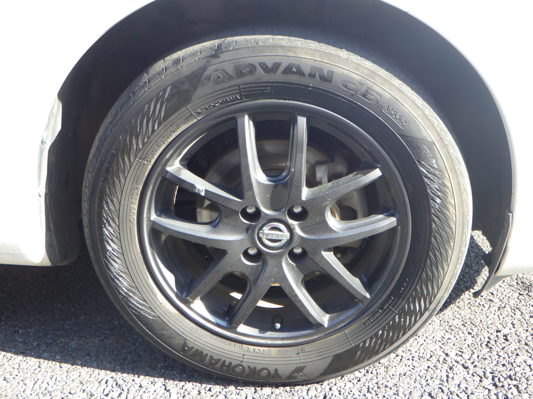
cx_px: 266
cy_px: 200
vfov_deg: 34.3
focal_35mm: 42
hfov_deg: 44.8
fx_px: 647
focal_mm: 7.5
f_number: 4.2
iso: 125
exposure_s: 1/100
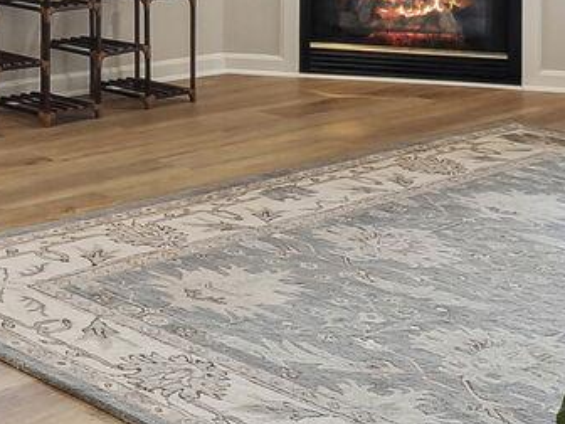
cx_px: -183
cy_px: -209
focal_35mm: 79
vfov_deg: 16.9
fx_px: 1289
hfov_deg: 22.0
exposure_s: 1/13
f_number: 8
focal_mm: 16
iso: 200
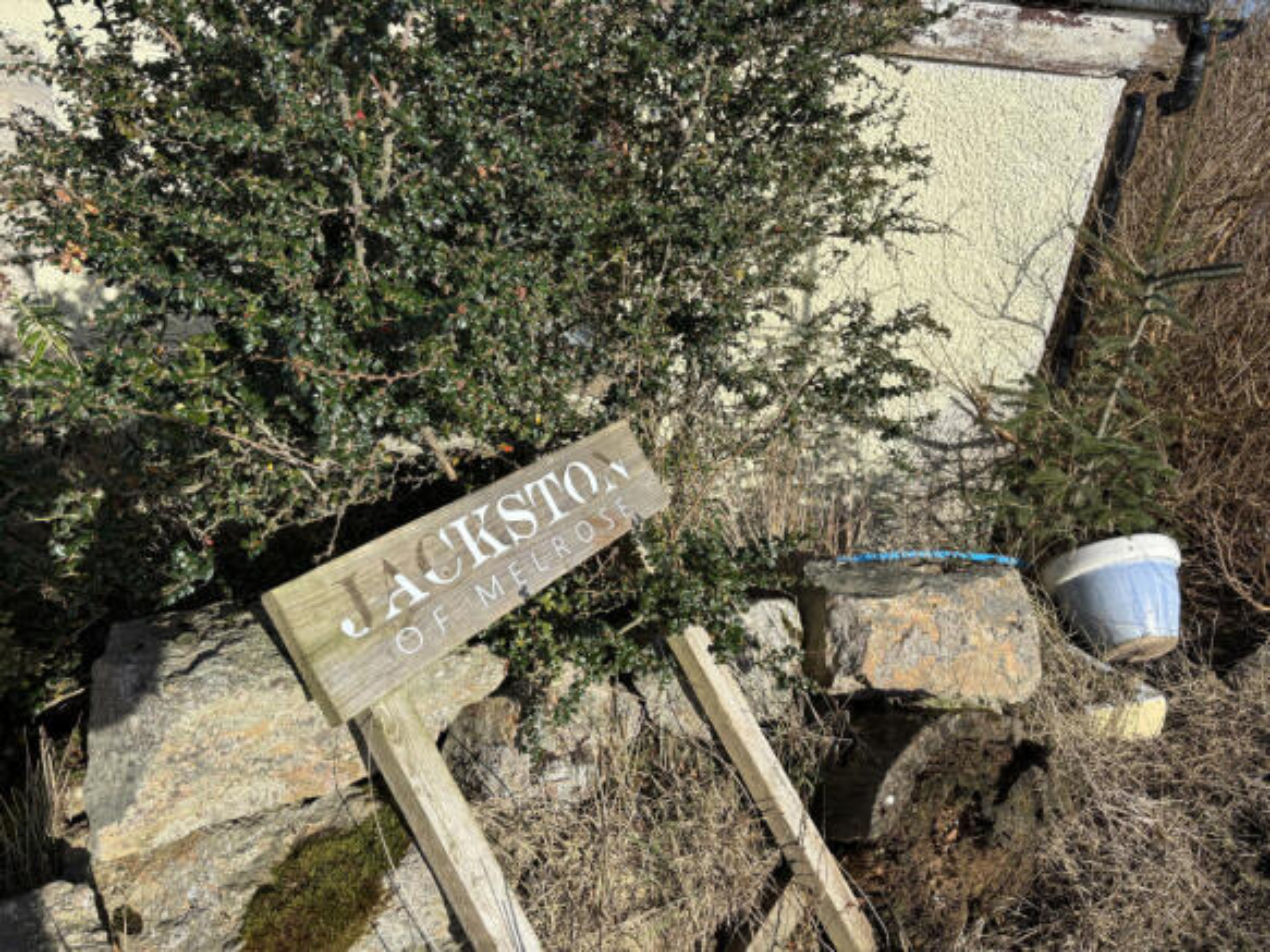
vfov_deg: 53.0
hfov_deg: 67.3
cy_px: 476
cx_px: 635
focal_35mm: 26
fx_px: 954
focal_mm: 5.96
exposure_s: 1/2857
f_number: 1.6
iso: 50
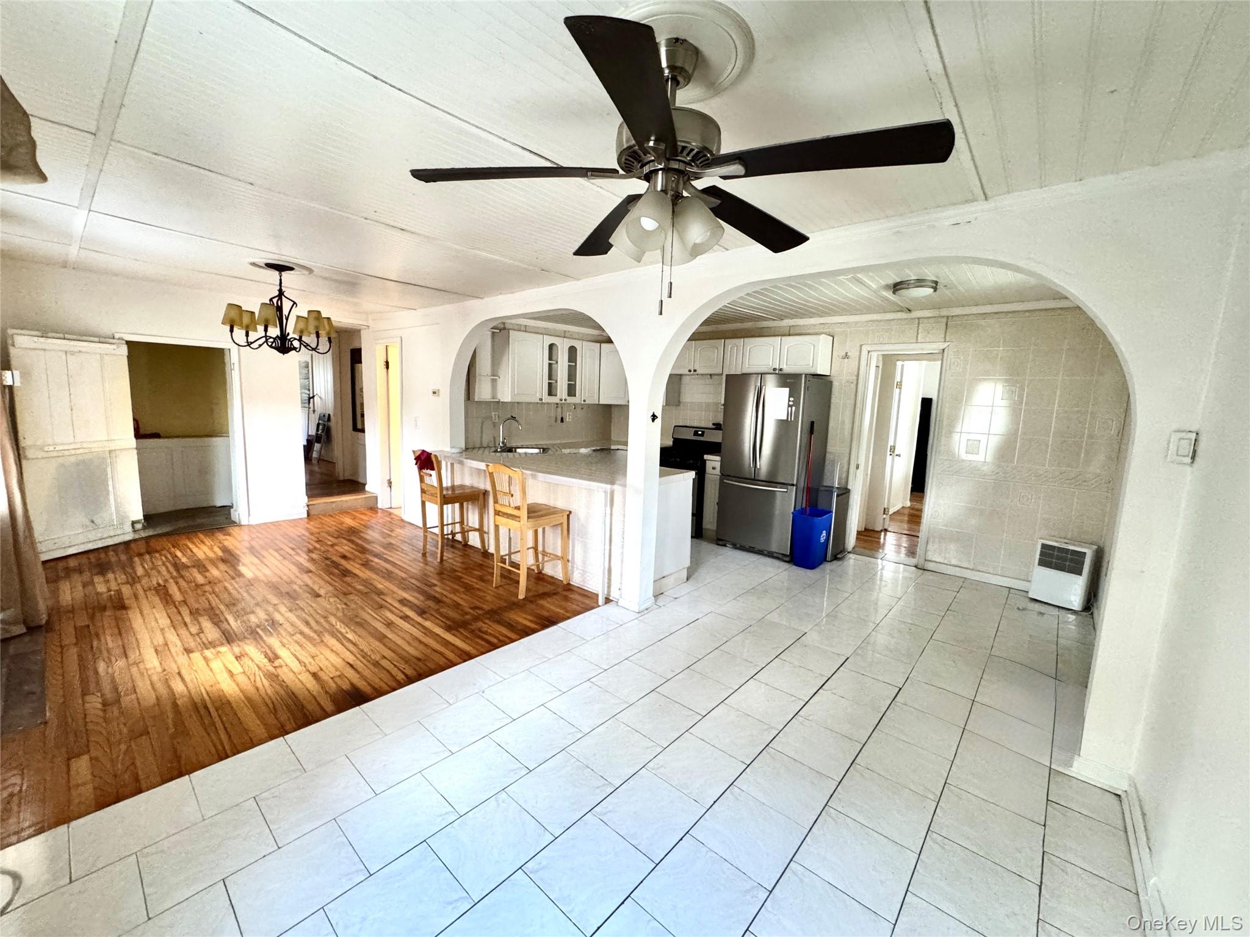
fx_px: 506
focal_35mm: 14
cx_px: 625
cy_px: 468
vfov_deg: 85.7
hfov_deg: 102.1
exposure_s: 1/60
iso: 640
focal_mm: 2.22
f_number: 2.2
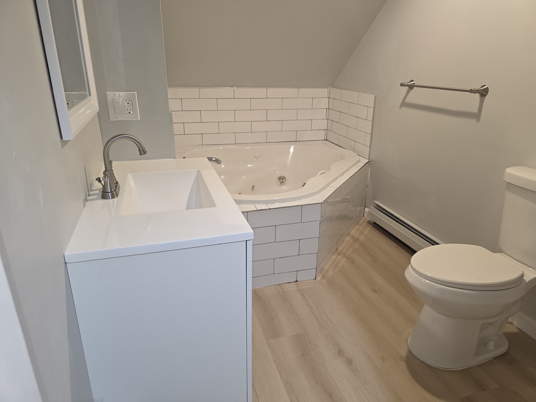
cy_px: 201
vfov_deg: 58.9
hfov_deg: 73.9
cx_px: 268
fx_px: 356
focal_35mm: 23
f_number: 1.7
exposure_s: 1/24
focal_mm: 6.3
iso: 640
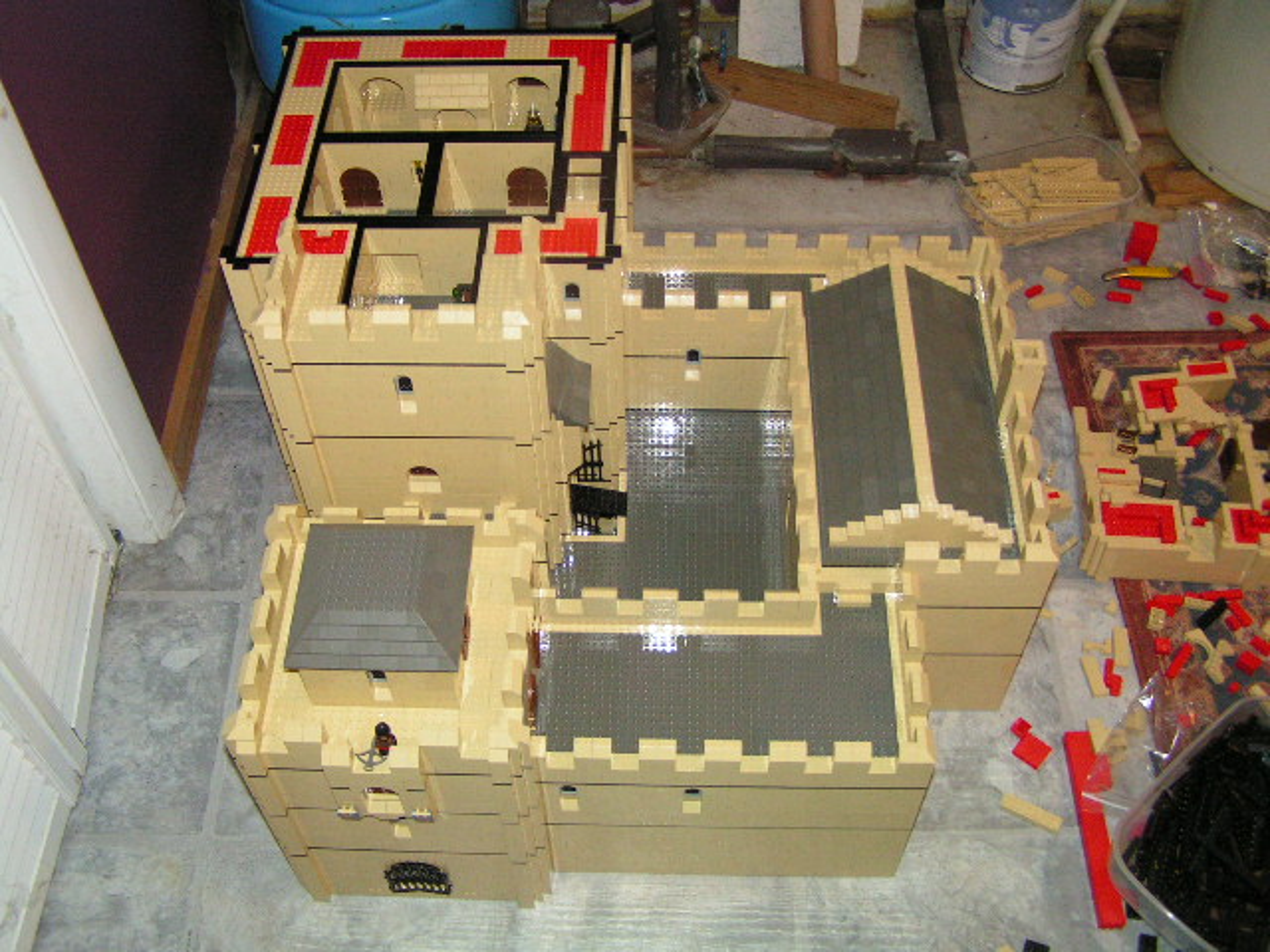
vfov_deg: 37.7
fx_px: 1394
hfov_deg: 49.0
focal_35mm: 38
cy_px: 476
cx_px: 635
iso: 200
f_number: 2.8
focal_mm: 6.3
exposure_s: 1/40
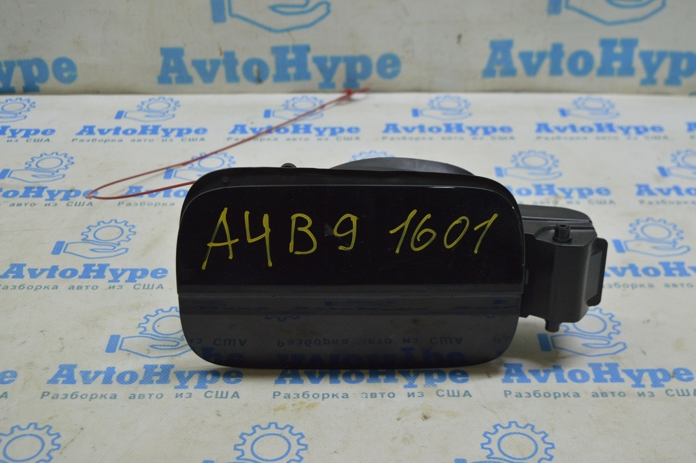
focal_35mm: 51
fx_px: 985
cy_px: 232
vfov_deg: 26.4
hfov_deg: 38.9
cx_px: 348
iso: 400
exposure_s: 1/40
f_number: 5.6
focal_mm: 34
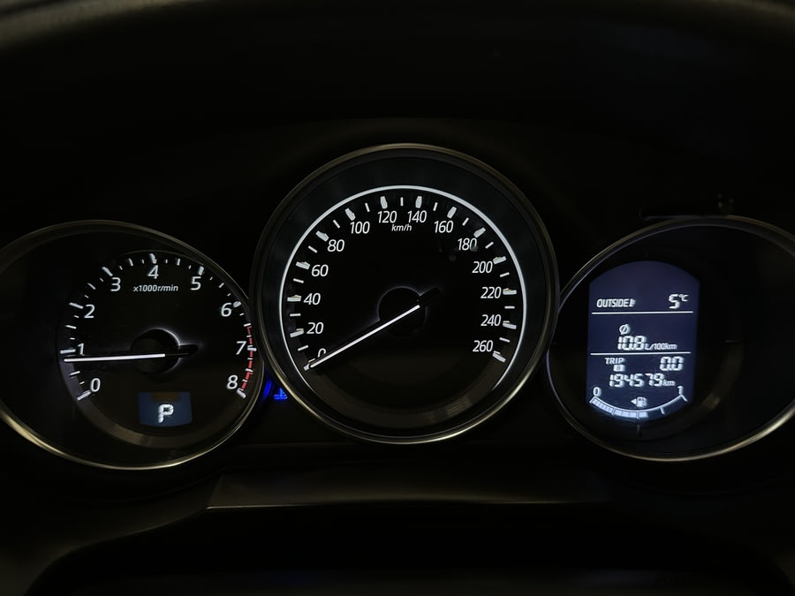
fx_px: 551
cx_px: 398
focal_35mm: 24
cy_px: 298
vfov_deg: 56.8
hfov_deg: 71.6
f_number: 1.78
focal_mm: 6.86
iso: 400
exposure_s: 1/56
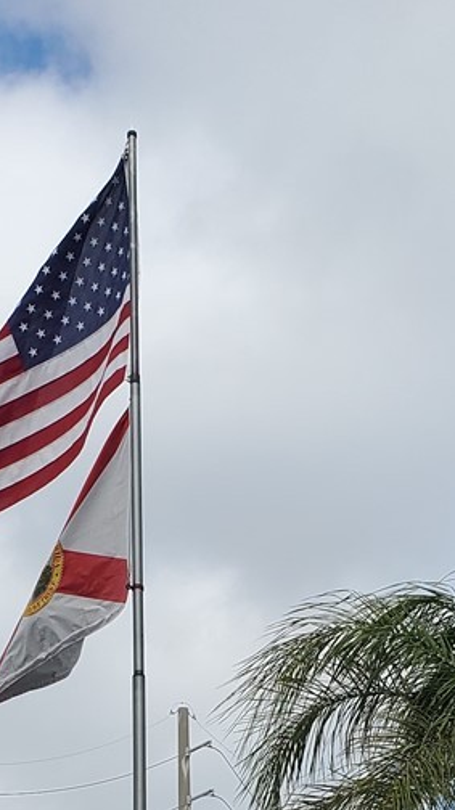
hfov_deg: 13.4
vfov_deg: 22.2
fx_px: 1933
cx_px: 270
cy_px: 911
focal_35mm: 90
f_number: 2.4
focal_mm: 4.3
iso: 50
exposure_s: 1/1542
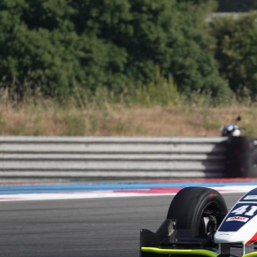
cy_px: 214
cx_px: 339
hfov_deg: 1.6
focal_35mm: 1070
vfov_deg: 1.6
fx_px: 8988
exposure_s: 1/1000
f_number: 4
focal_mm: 167.98
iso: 100
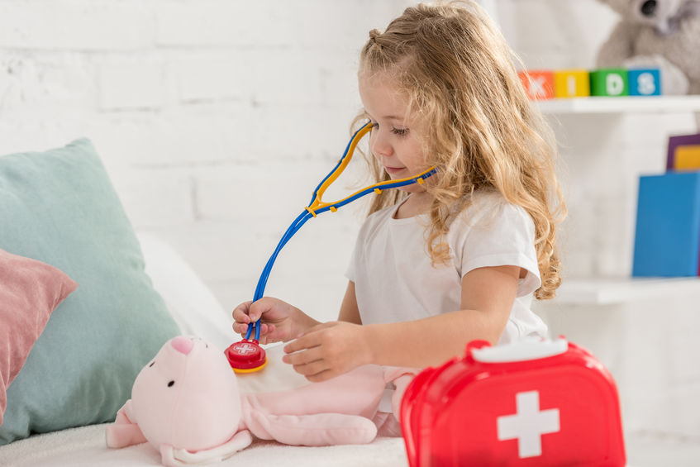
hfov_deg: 17.6
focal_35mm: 116
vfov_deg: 11.8
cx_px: 350
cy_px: 234
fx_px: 2256
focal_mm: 116
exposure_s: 1/200
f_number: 3.2
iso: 160
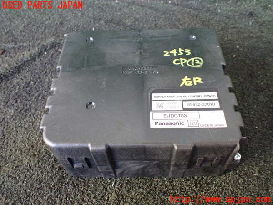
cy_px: 102
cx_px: 136
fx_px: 237
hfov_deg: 60.0
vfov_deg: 46.8
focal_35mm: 30
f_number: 2.3
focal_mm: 5.4
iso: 800
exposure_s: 1/100
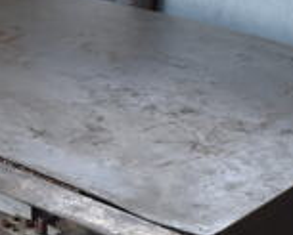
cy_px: 319
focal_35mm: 101
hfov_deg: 18.1
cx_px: -44
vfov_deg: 14.5
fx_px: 878
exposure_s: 1/250
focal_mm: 18
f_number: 4
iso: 400
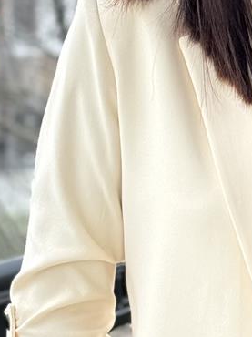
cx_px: 328
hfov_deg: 8.5
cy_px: 211
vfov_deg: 11.4
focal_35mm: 173
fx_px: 1681
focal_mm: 6.86
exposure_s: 1/100
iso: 100
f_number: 1.78
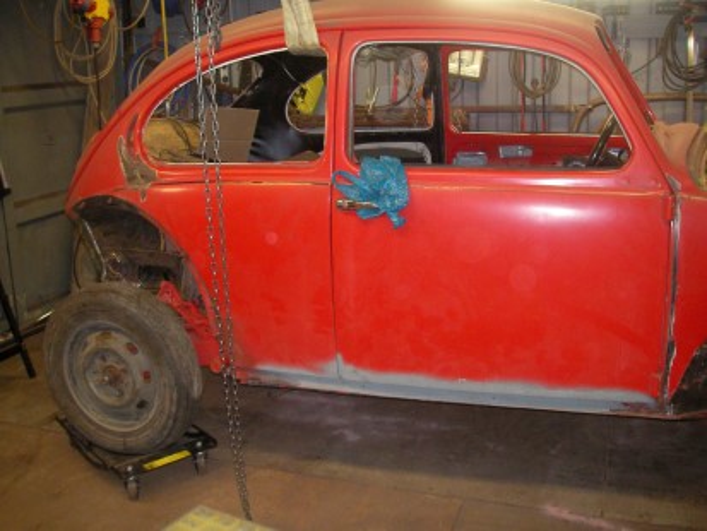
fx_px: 776
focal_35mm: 38
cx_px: 354
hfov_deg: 49.0
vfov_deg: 37.7
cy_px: 266
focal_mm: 6.3
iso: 200
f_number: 3.3
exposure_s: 1/30
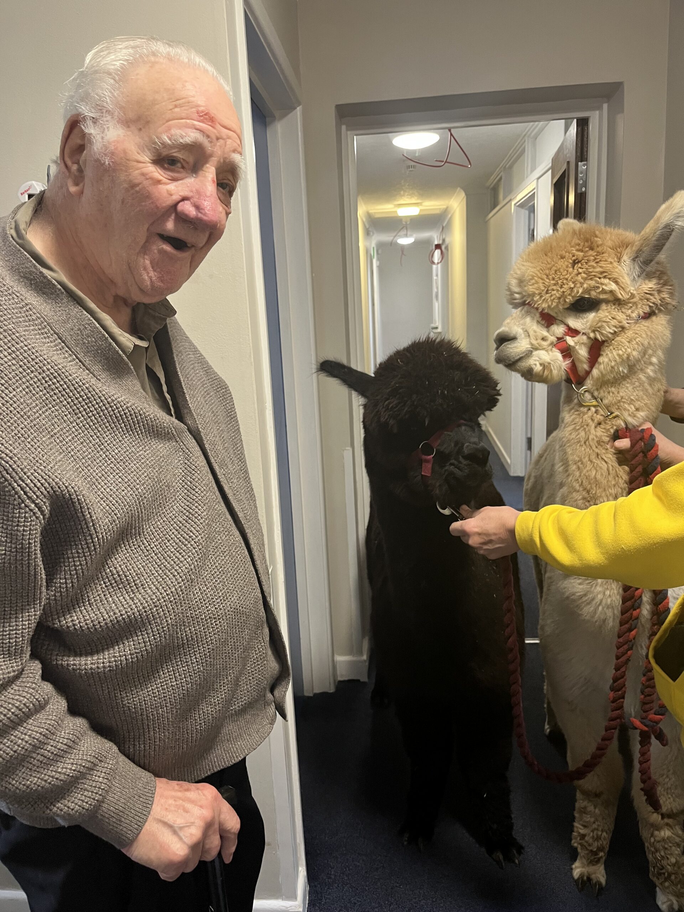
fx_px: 685
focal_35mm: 26
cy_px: 456
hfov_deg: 53.1
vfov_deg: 67.3
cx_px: 342
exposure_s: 1/50
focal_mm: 5.1
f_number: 1.6
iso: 160
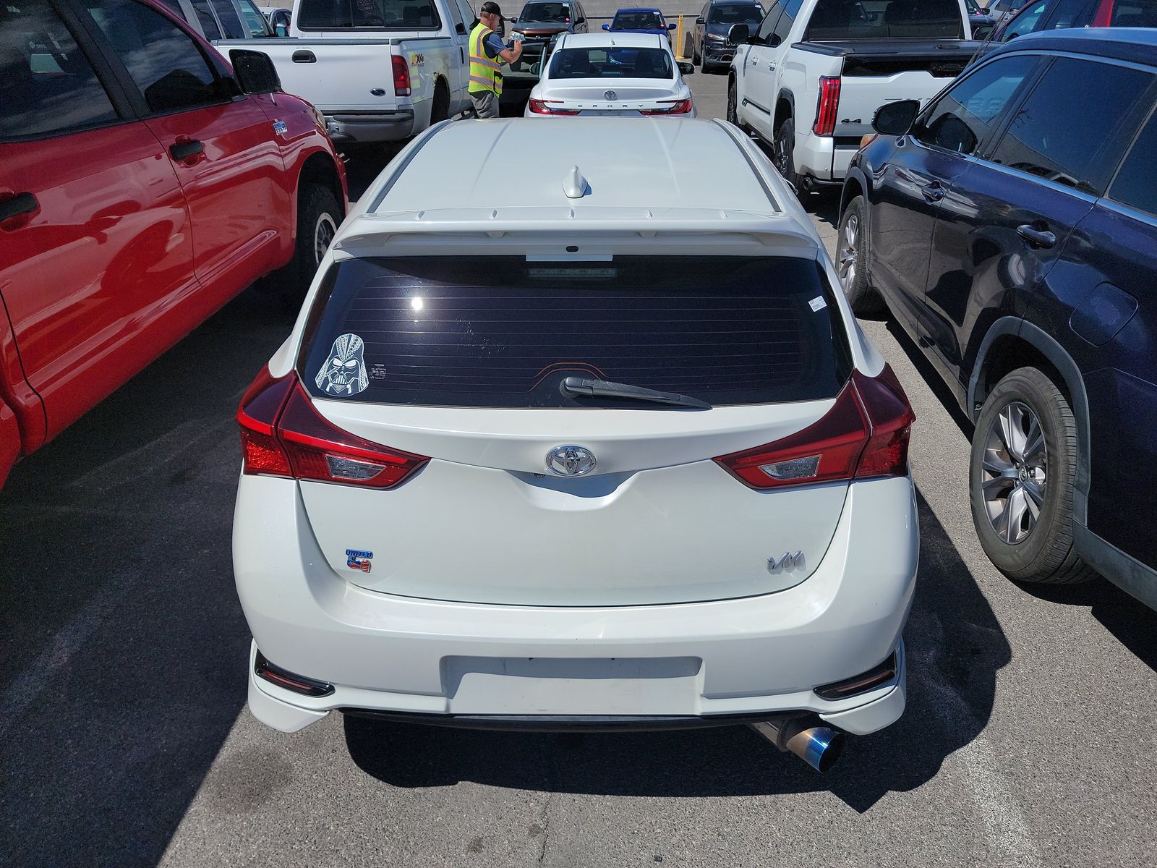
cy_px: 434
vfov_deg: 56.8
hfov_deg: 71.6
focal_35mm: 24
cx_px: 578
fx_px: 802
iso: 50
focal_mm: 6.7
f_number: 1.8
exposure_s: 1/2043
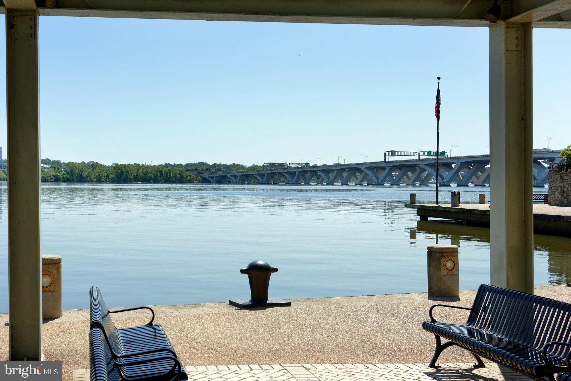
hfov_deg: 44.5
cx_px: 286
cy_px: 190
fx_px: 698
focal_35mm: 44
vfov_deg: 30.5
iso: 320
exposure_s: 1/640
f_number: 8
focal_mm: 44
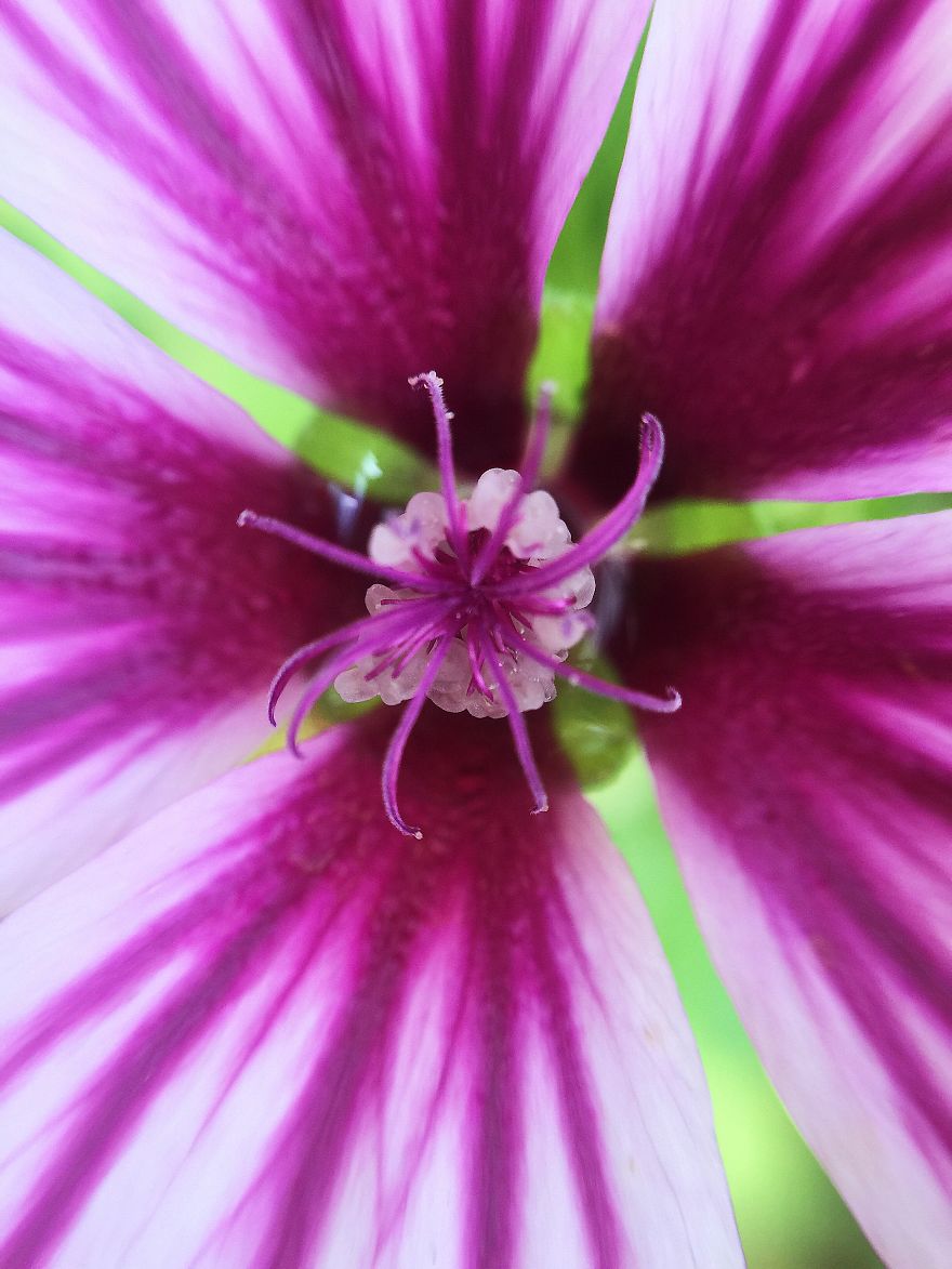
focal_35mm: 29
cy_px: 634
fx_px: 1063
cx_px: 476
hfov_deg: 48.2
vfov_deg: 61.7
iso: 32
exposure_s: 1/30
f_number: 2.2
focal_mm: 4.15
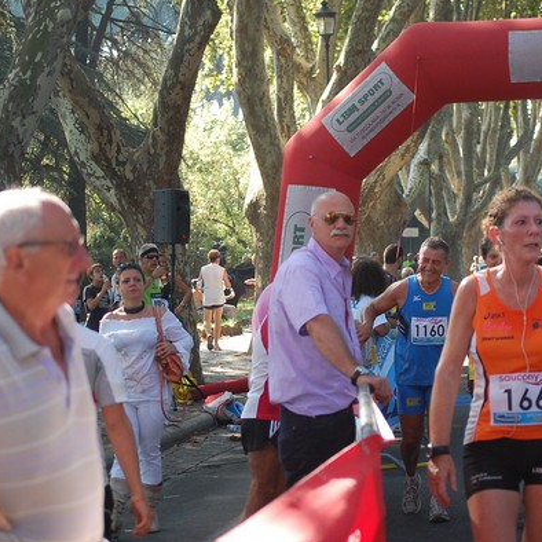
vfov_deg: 16.3
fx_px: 1889
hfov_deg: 16.3
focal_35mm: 107
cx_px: 344
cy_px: 271
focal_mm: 55
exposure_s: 1/500
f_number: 4
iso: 720
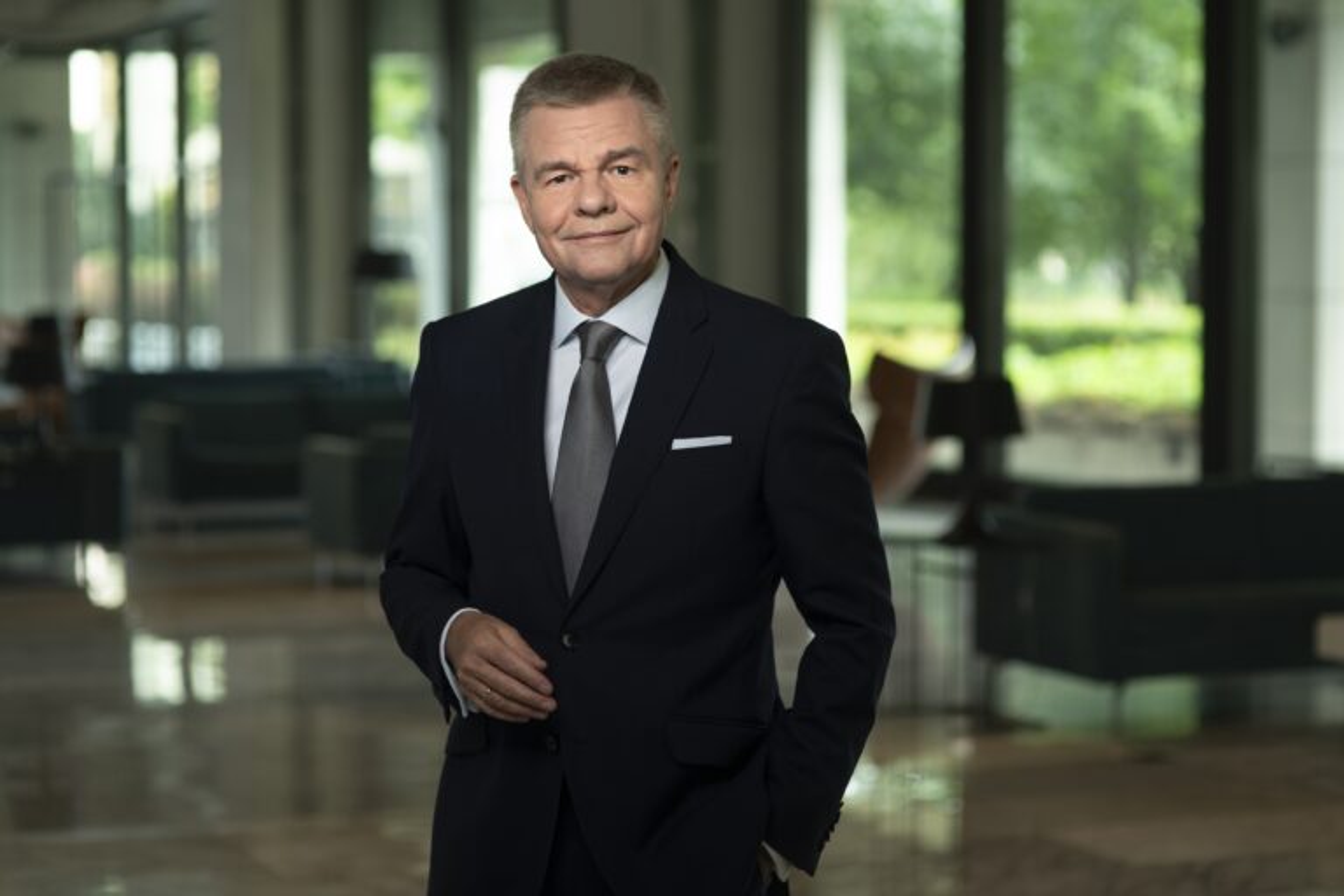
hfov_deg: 23.9
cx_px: 672
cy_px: 448
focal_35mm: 85
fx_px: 3173
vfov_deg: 16.1
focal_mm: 85
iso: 200
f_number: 2.5
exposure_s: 1/80
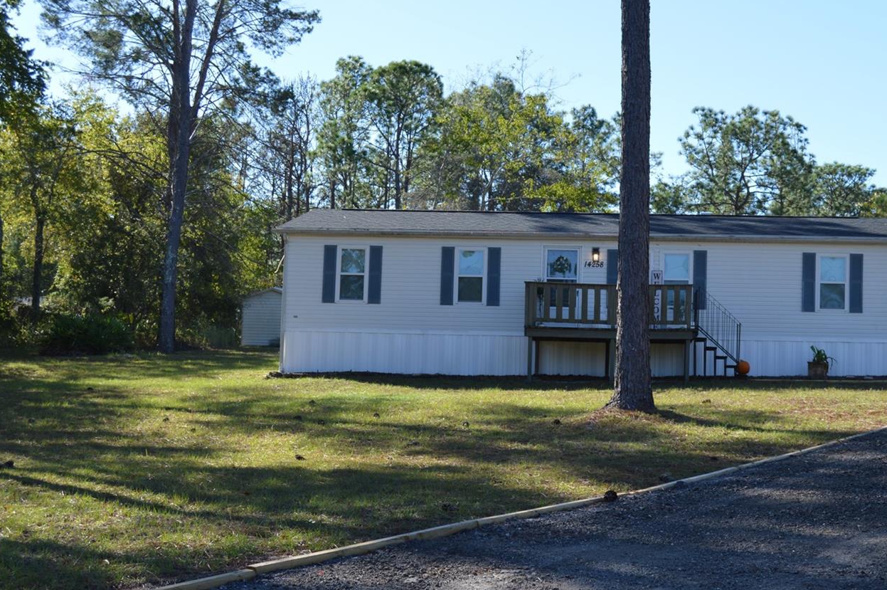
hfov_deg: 33.4
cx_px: 563
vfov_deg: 22.7
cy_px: 331
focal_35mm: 60
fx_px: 1468
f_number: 7.1
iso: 100
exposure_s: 1/200
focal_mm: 31
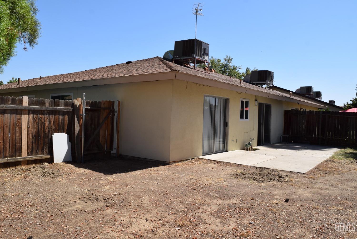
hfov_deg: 67.4
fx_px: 268
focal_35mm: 27
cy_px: 120
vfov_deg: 48.0
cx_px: 178
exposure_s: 1/200
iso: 100
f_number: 10
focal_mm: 18
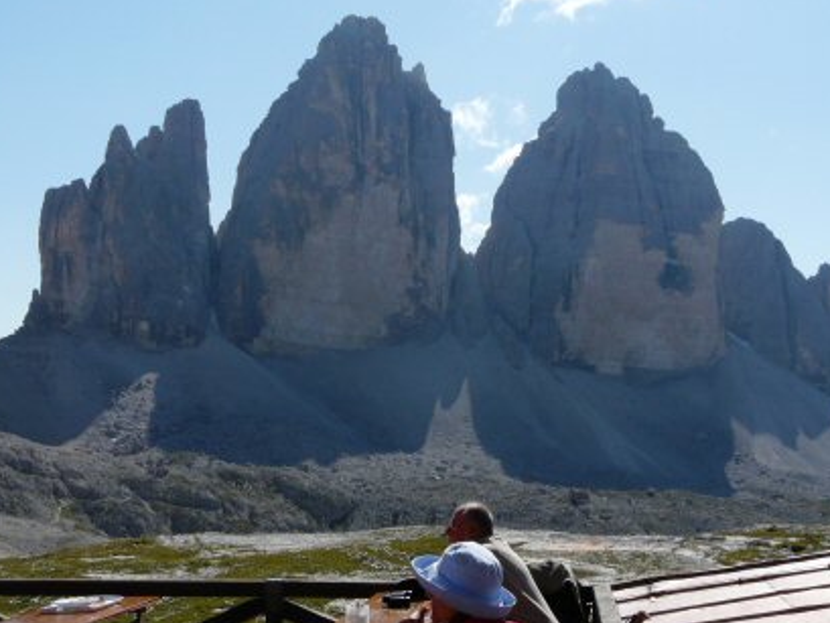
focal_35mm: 54
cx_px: 412
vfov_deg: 27.0
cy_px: 295
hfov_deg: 35.5
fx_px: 1295
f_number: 7.1
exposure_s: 1/400
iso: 100
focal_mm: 7.9
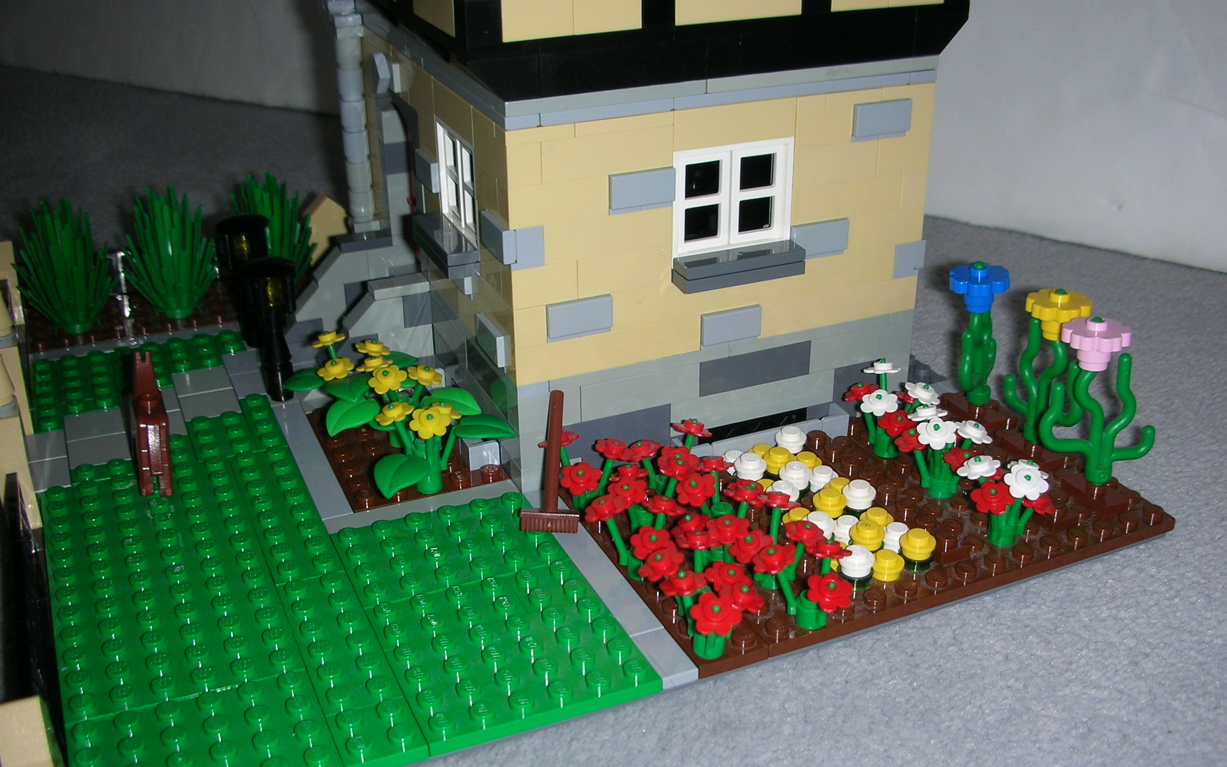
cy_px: 420
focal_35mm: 38
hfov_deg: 51.5
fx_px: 1271
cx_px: 600
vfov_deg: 33.6
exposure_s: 1/60.1
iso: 50
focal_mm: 5.8
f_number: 3
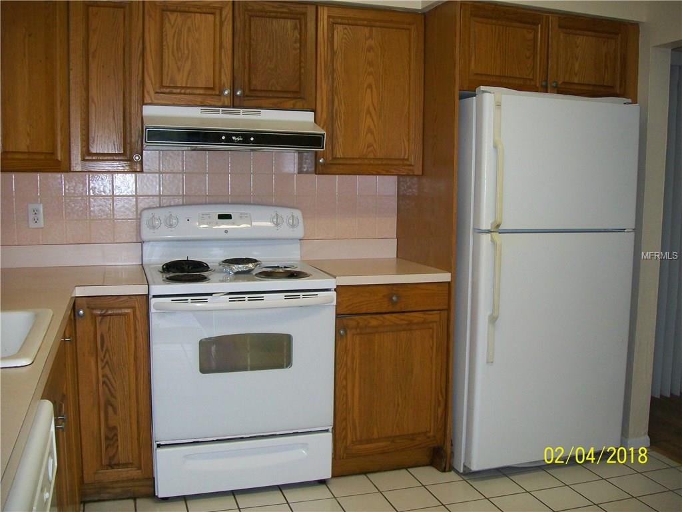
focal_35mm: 34
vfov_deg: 41.8
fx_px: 670
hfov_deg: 54.0
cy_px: 256
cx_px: 341
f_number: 2.7
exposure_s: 1/60
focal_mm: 6.1
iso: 160
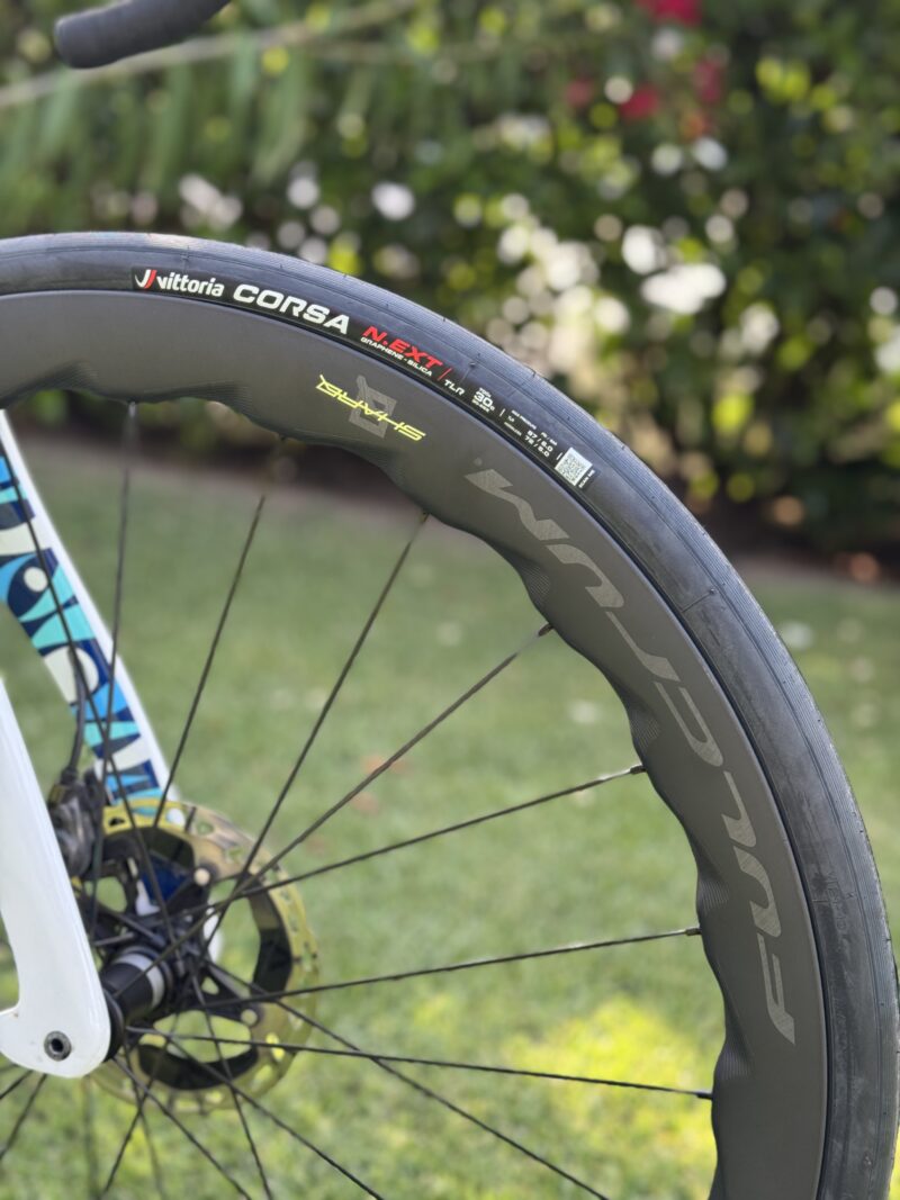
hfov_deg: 30.3
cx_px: 450
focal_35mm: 48
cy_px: 600
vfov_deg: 39.7
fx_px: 1664
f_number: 1.78
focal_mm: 6.76
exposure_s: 1/246
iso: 64
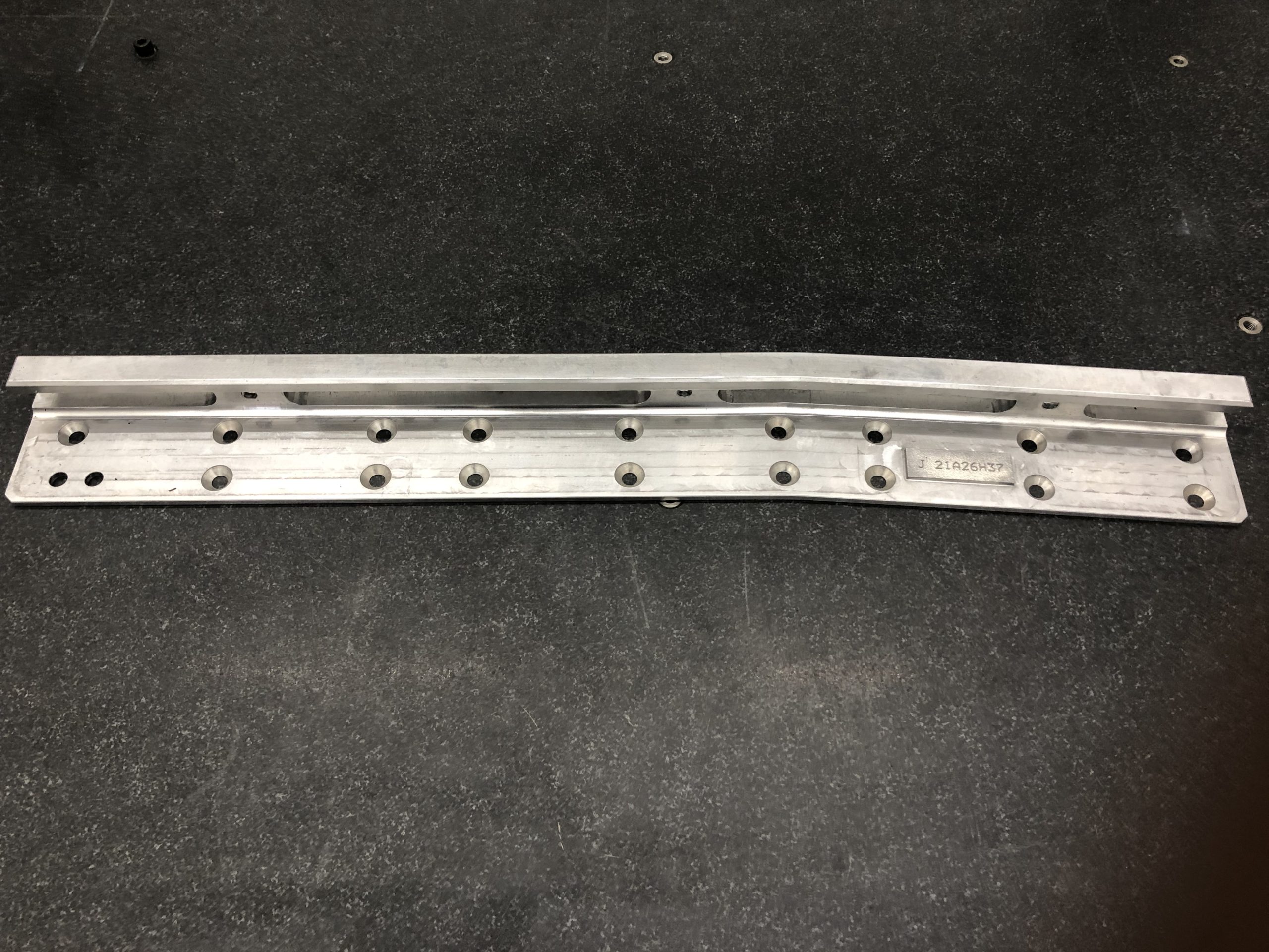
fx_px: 1026
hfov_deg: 63.4
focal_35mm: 28
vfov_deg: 49.7
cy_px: 476
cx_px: 634
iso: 40
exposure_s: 1/30
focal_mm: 3.99
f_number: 1.8
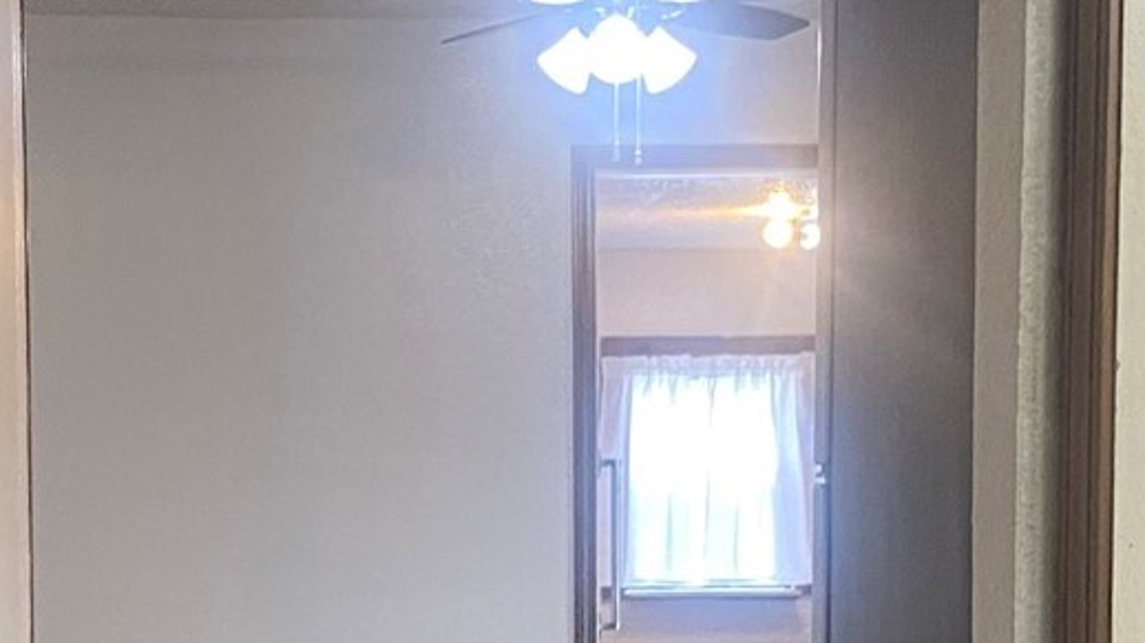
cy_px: 656
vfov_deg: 11.4
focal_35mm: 105
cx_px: 473
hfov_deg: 20.3
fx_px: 3187
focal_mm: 4.25
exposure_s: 1/60
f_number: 1.8
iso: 200
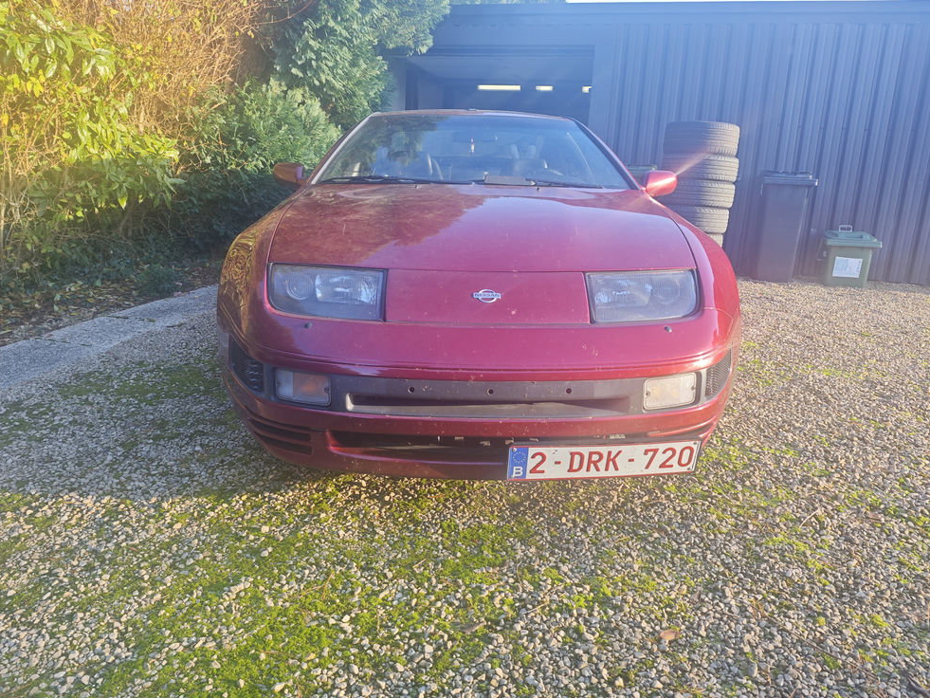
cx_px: 483
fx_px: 645
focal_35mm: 24
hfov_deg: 71.6
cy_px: 349
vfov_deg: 56.8
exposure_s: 1/248
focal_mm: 6.55
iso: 50
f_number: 1.6
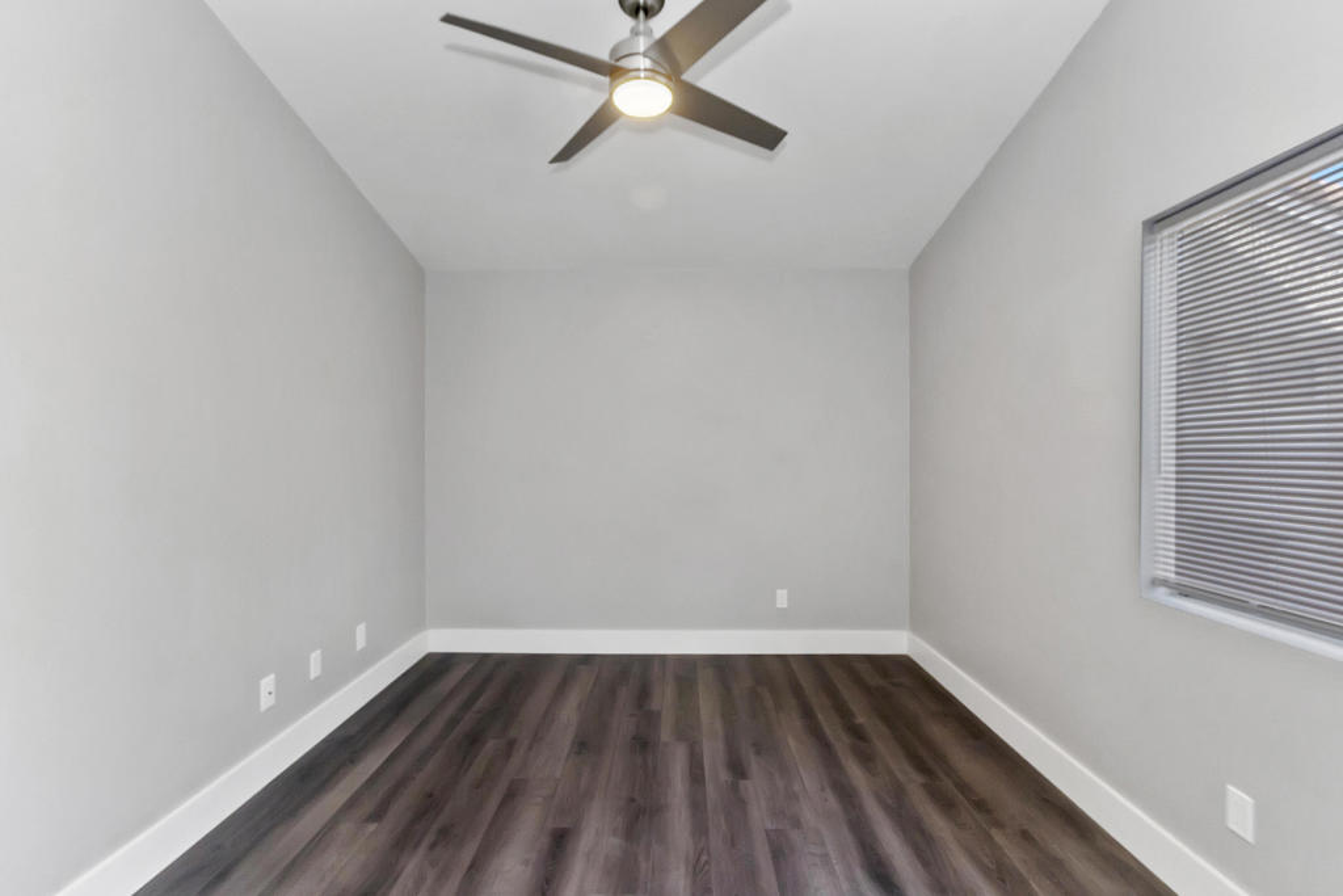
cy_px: 448
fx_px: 560
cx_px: 672
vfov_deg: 77.3
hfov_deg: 100.4
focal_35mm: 15
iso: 400
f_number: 8
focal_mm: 10
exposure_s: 1/30
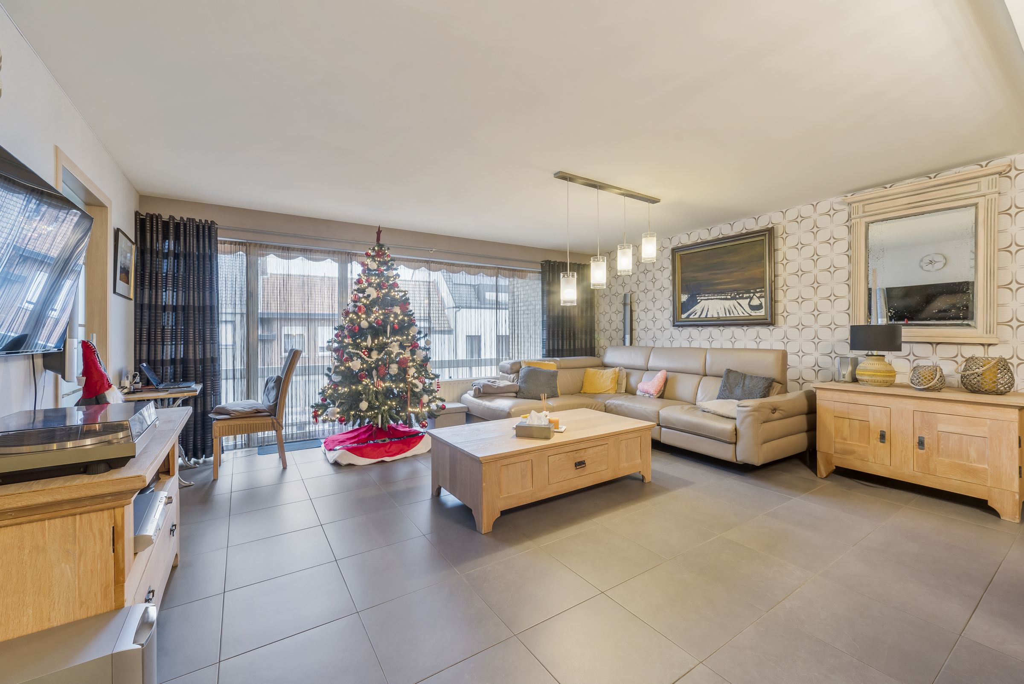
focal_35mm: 14
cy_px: 342
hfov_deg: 104.2
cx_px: 512
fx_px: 398
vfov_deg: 81.3
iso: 320
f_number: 8
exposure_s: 1/2.5
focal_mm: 14
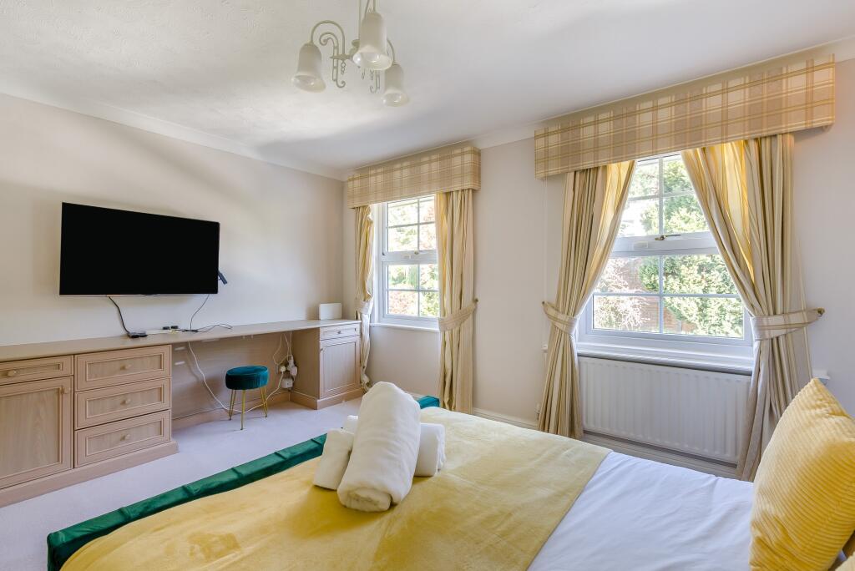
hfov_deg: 96.7
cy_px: 286
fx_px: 380
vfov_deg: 73.8
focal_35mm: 16
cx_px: 428
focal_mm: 16
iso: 100
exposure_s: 1/5
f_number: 10
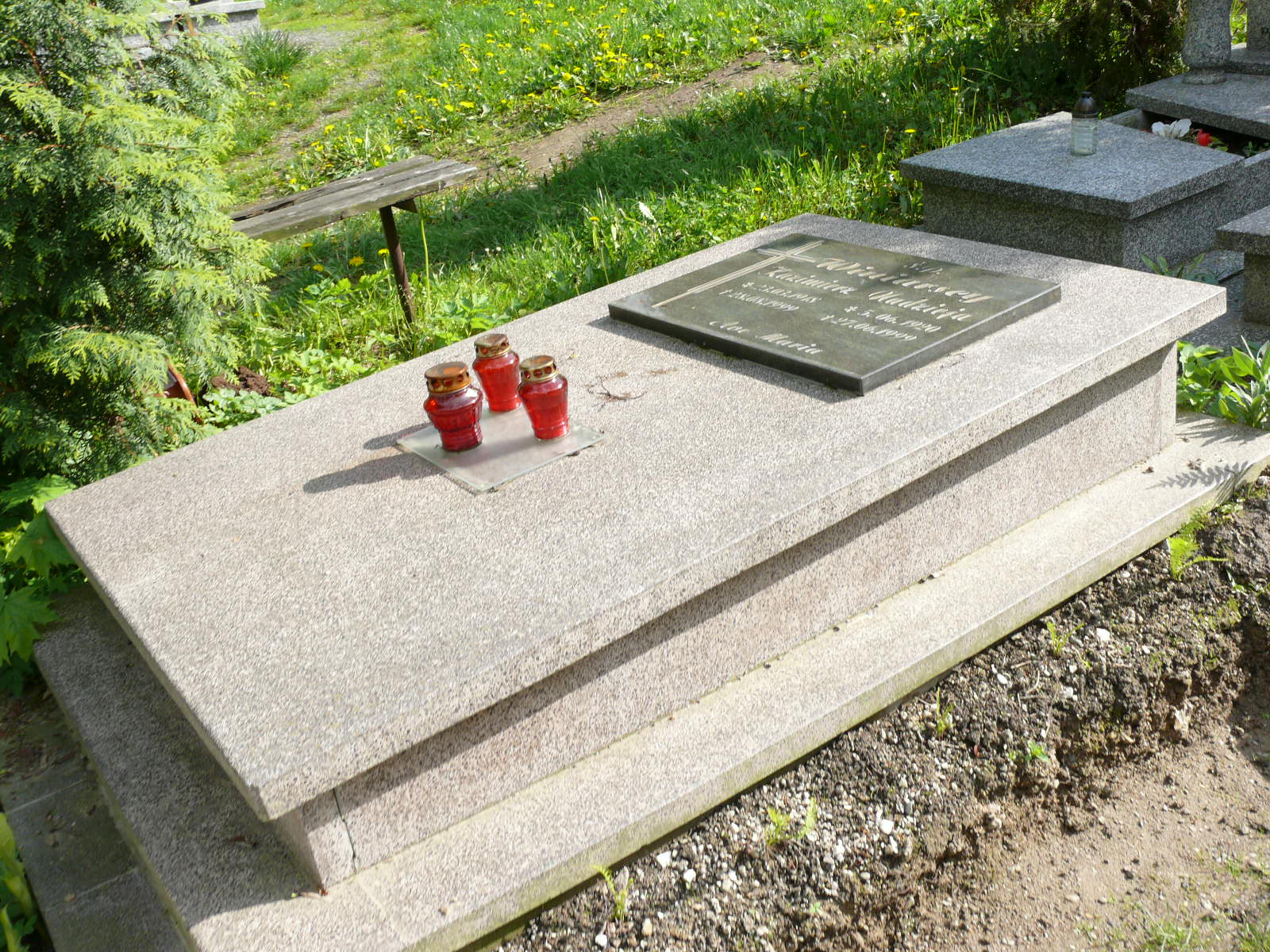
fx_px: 1284
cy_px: 476
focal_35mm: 35
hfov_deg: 52.6
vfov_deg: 40.7
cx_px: 635
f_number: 5
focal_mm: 7.4
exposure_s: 1/200
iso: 100
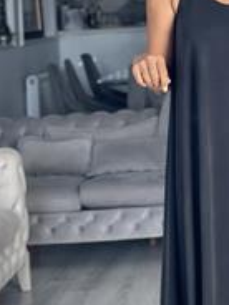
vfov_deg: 14.9
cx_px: 261
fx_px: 1164
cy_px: 167
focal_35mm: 132
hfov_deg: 11.1
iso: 125
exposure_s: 1/123
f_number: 1.78
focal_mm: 6.86
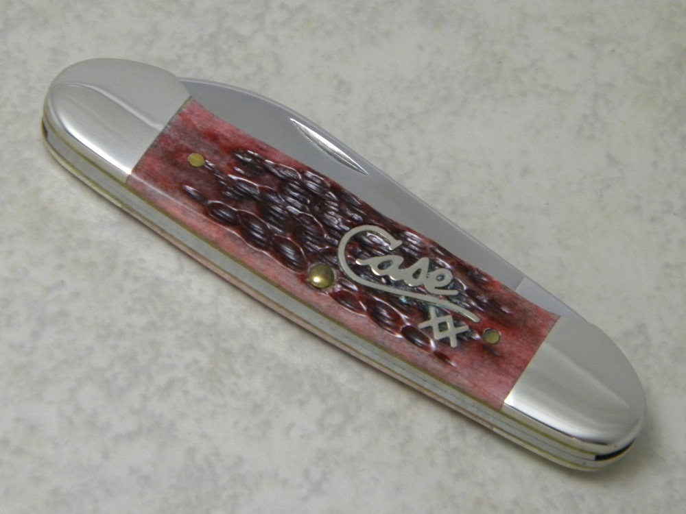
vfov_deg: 10.0
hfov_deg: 13.3
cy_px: 257
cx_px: 343
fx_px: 2933
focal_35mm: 148
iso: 400
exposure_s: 1/22.5
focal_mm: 26.8
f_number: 5
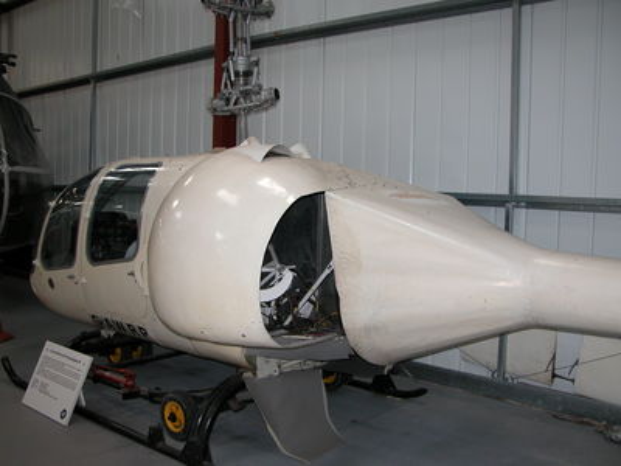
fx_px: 628
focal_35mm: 35
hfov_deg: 52.6
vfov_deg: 40.7
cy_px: 233
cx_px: 310
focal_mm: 8.9
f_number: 2.8
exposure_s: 1/60
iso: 200
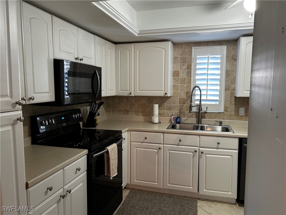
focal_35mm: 26
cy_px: 108
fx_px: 215
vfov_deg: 53.1
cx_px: 143
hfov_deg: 67.3
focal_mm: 5.7
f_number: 1.5
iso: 250
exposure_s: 1/60
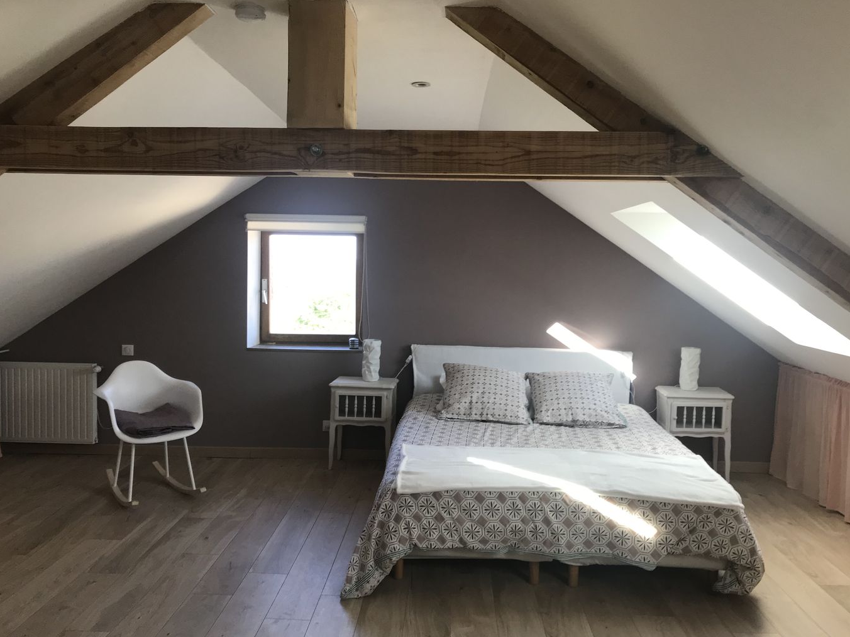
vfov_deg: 48.2
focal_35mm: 29
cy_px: 308
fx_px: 712
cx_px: 426
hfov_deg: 61.7
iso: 40
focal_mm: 3.99
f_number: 1.8
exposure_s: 1/100
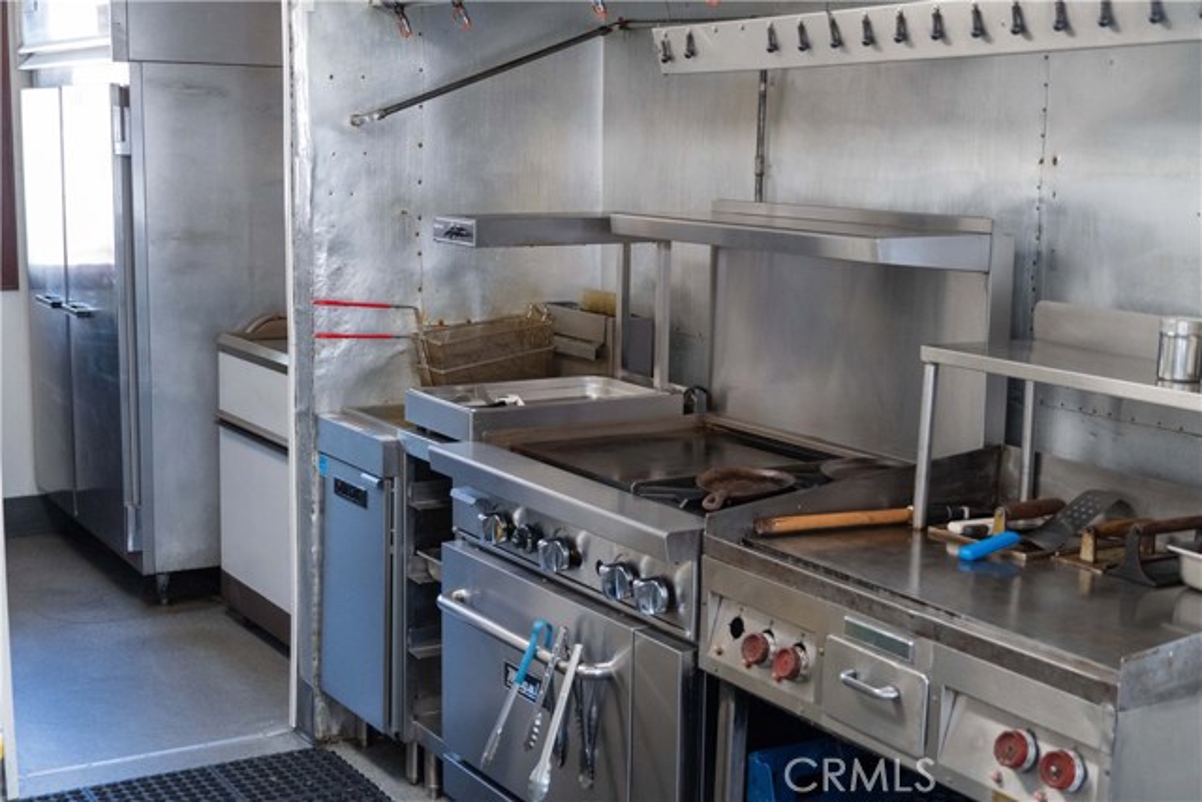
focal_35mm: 51
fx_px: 1703
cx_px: 601
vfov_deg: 26.5
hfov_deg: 38.9
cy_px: 401
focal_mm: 34
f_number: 4.5
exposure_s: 1/100
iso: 2000
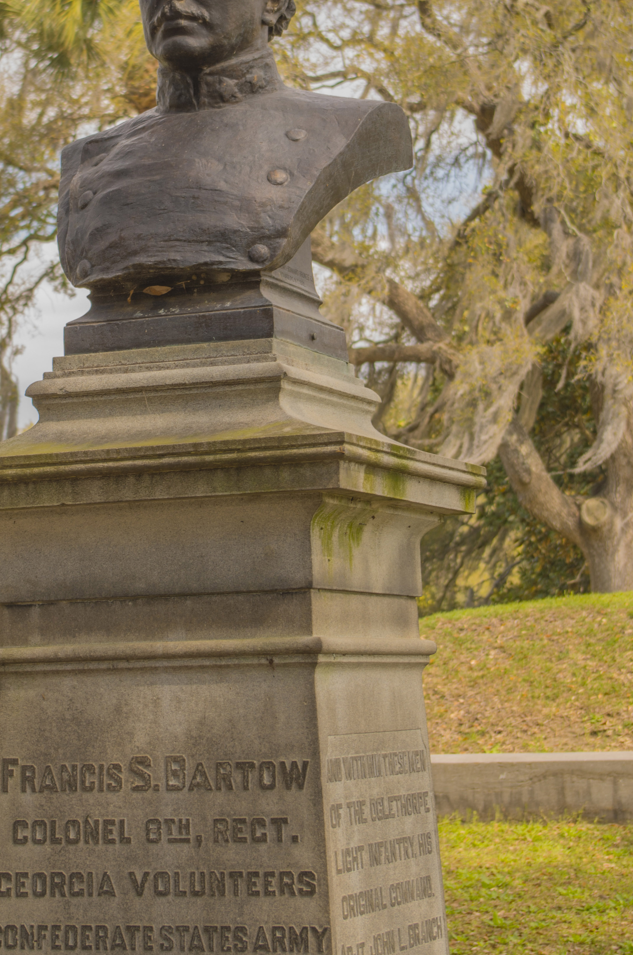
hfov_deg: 14.0
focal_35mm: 97
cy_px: 290
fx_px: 2569
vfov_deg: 21.0
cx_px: 196
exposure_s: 1/125
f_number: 5.6
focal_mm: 42.5
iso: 200
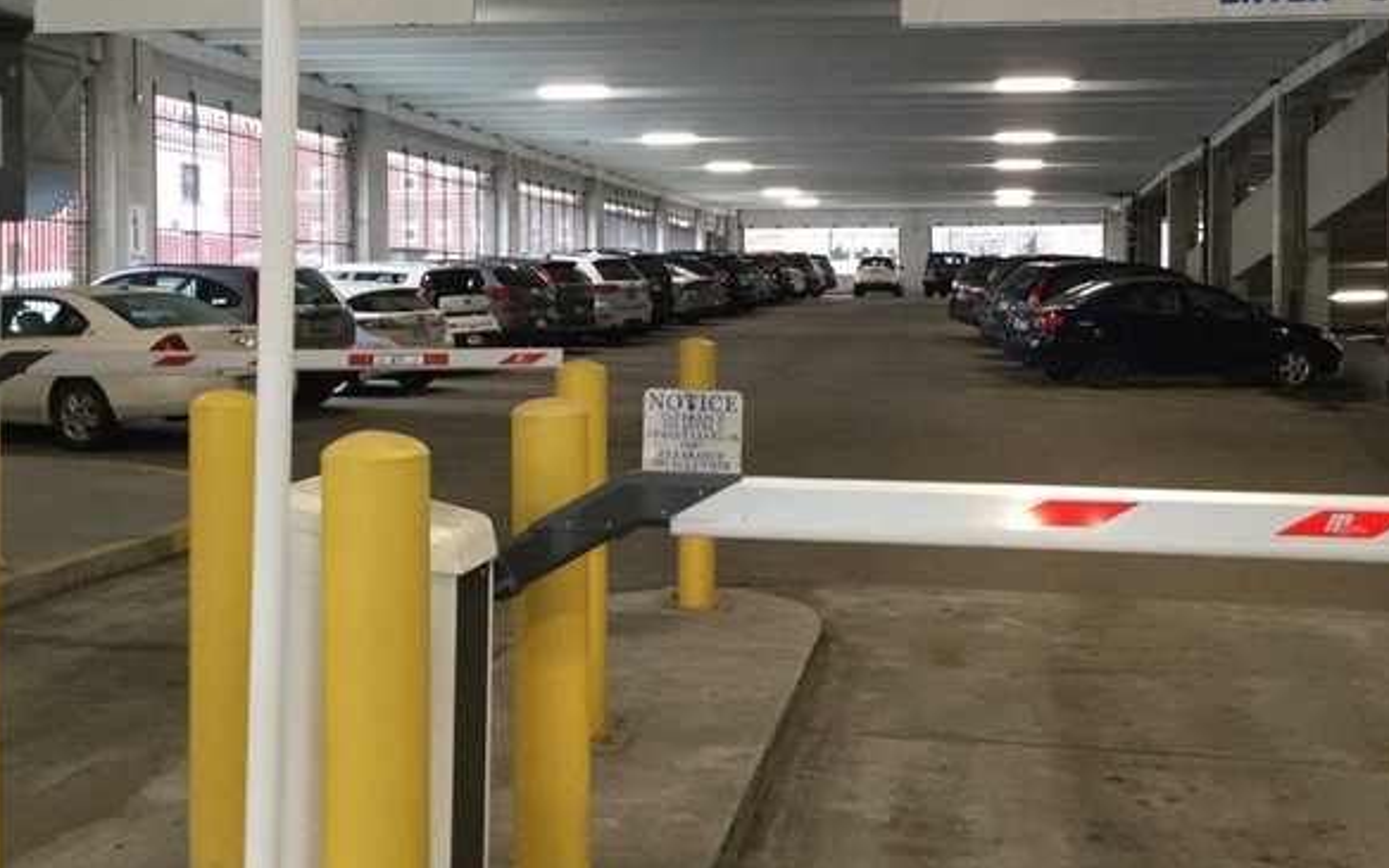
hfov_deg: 44.4
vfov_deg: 28.5
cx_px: 690
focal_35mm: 45
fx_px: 1703
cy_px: 323
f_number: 2.4
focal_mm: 3.3
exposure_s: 1/30
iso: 125
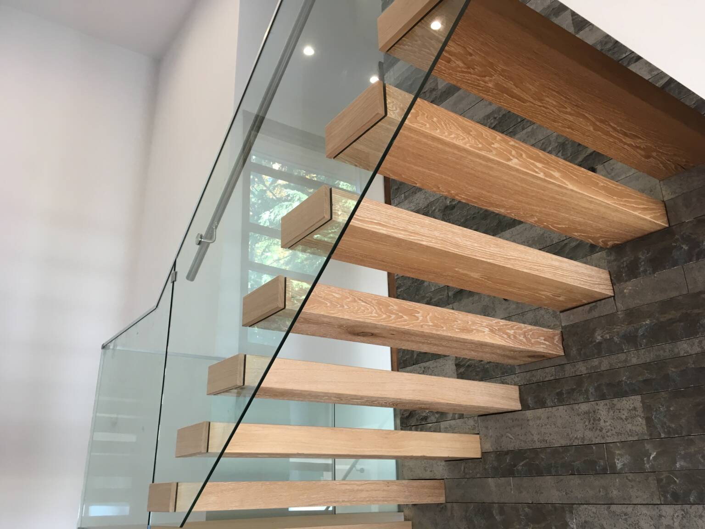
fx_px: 591
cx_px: 352
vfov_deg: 48.2
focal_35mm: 29
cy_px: 264
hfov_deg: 61.7
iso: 64
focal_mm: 4.15
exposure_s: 1/30
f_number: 2.2
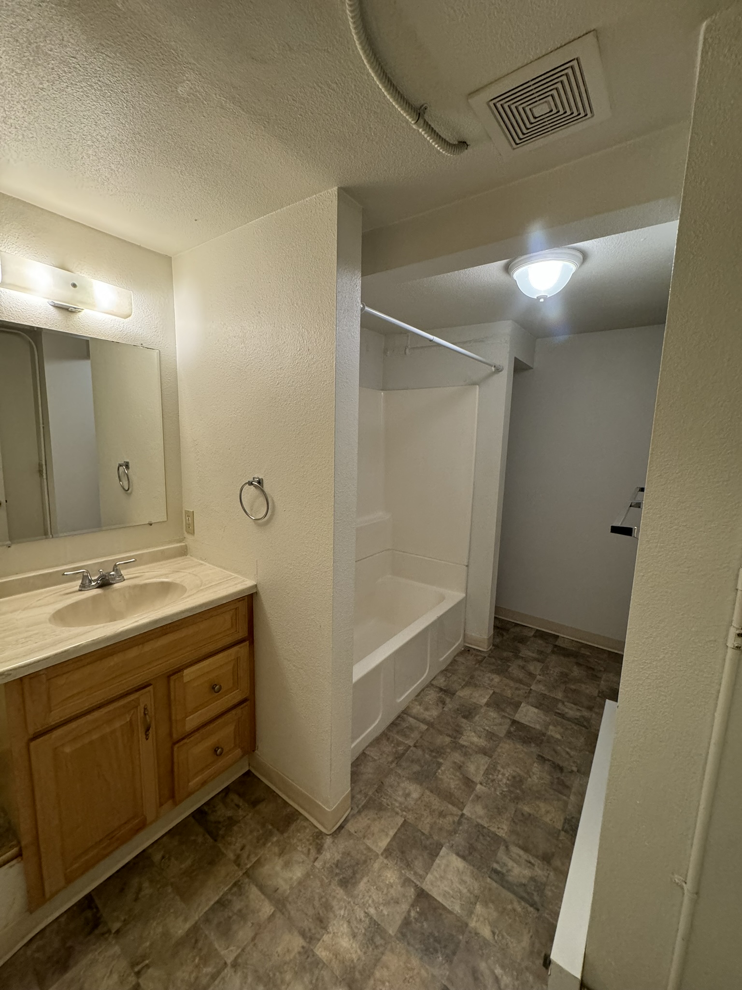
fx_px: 400
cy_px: 495
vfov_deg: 102.1
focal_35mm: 14
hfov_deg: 85.7
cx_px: 371
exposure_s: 1/120
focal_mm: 2.22
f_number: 2.2
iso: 320
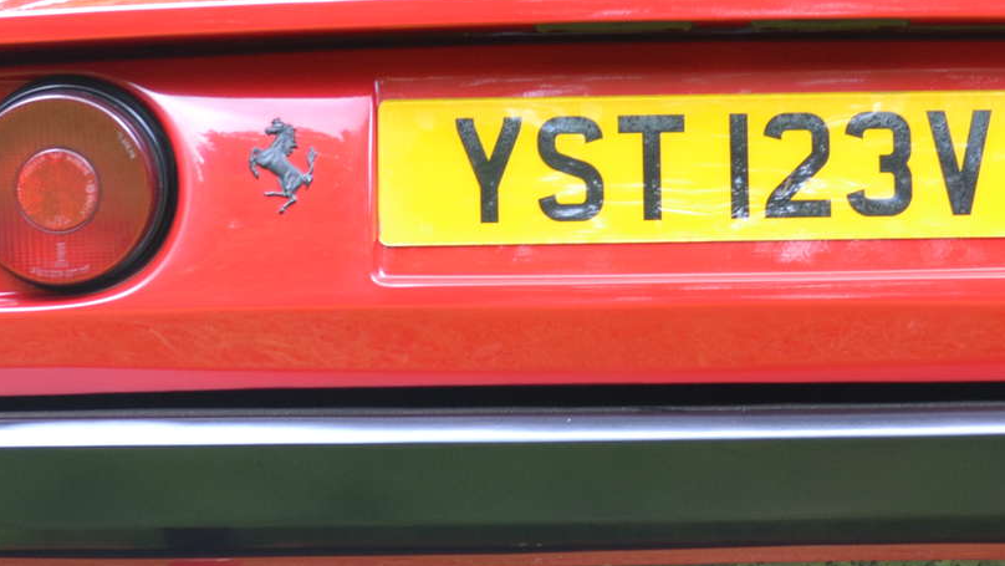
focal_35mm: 140
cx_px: 702
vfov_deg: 8.7
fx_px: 3732
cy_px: 294
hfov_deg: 15.3
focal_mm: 36
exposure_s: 1/125
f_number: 5.6
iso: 360
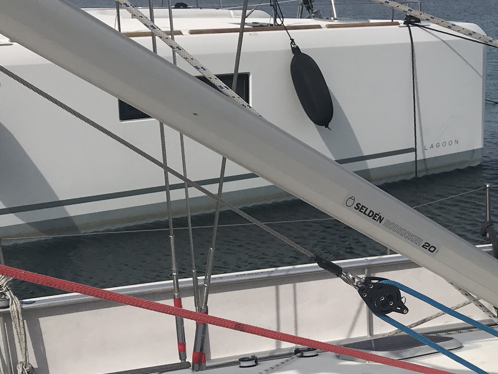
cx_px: 418
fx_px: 1007
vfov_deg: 20.2
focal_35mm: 70
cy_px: 390
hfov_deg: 27.1
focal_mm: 3.99
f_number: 1.8
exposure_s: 1/6410
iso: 25
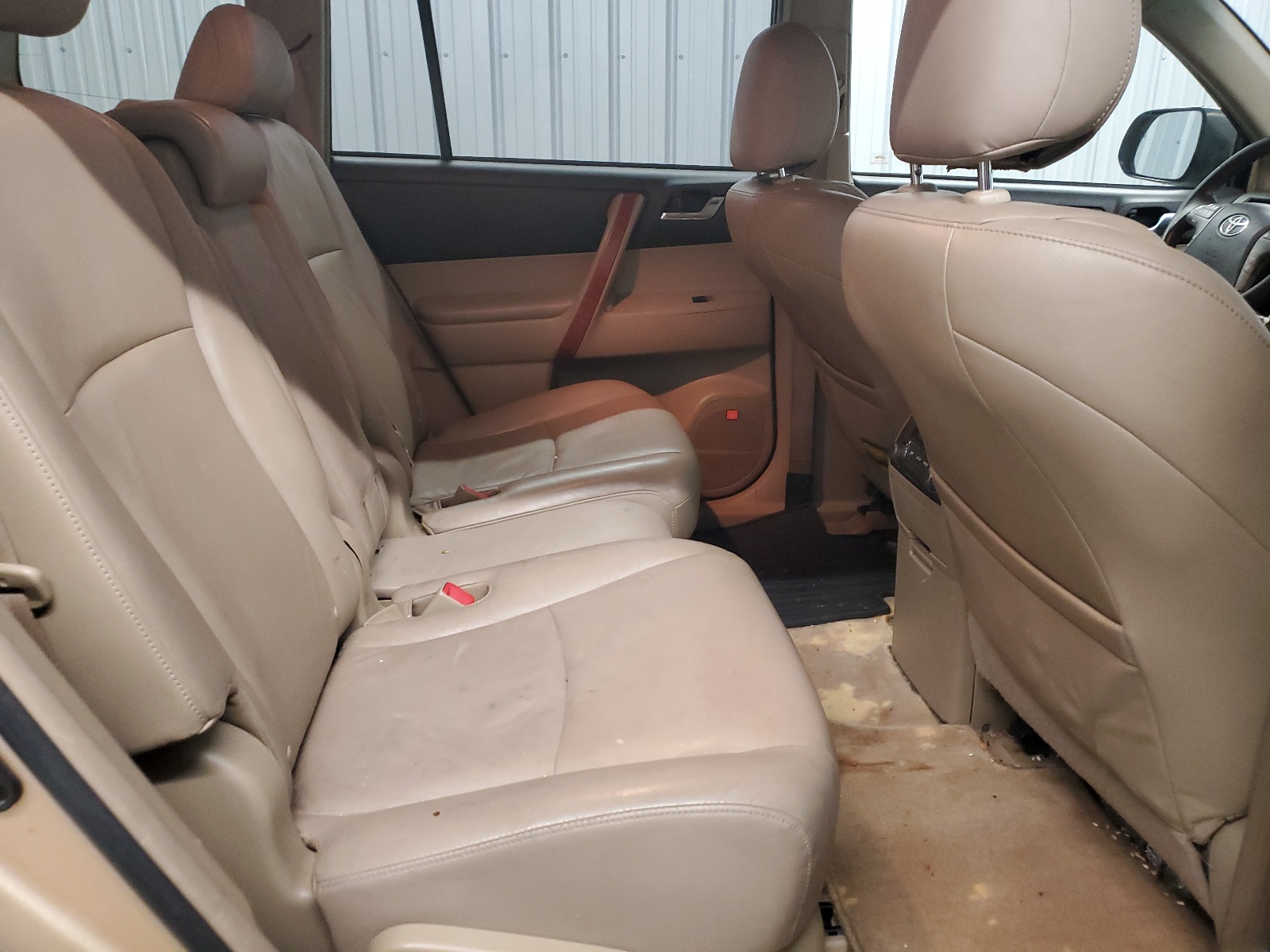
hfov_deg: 67.3
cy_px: 476
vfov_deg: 53.1
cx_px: 635
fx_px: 954
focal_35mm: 26
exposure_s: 1/17
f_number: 1.5
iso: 309
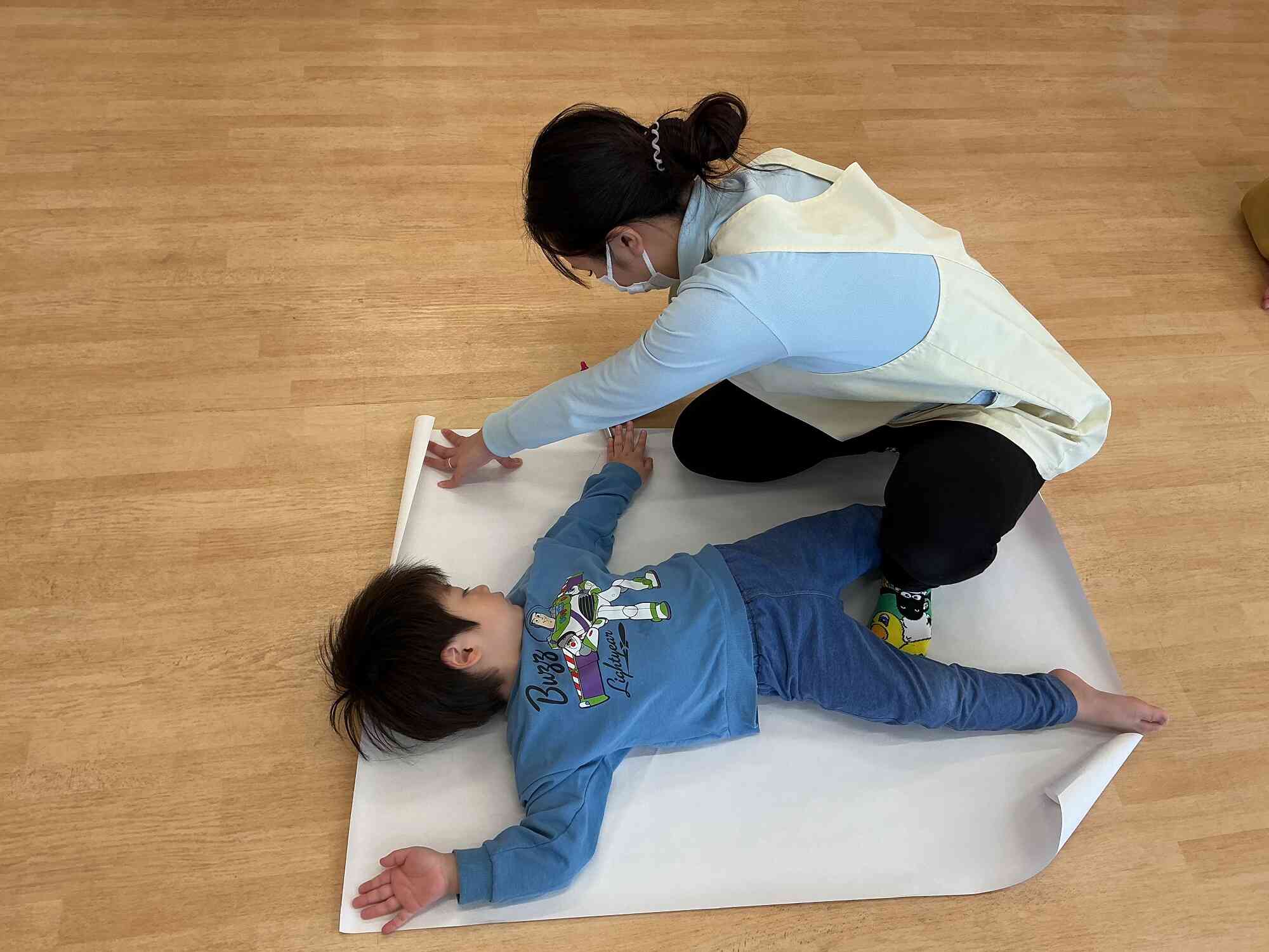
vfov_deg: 48.2
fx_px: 1063
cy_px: 476
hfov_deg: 61.7
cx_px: 634
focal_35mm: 29
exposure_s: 1/120
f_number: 1.8
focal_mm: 3
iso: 32
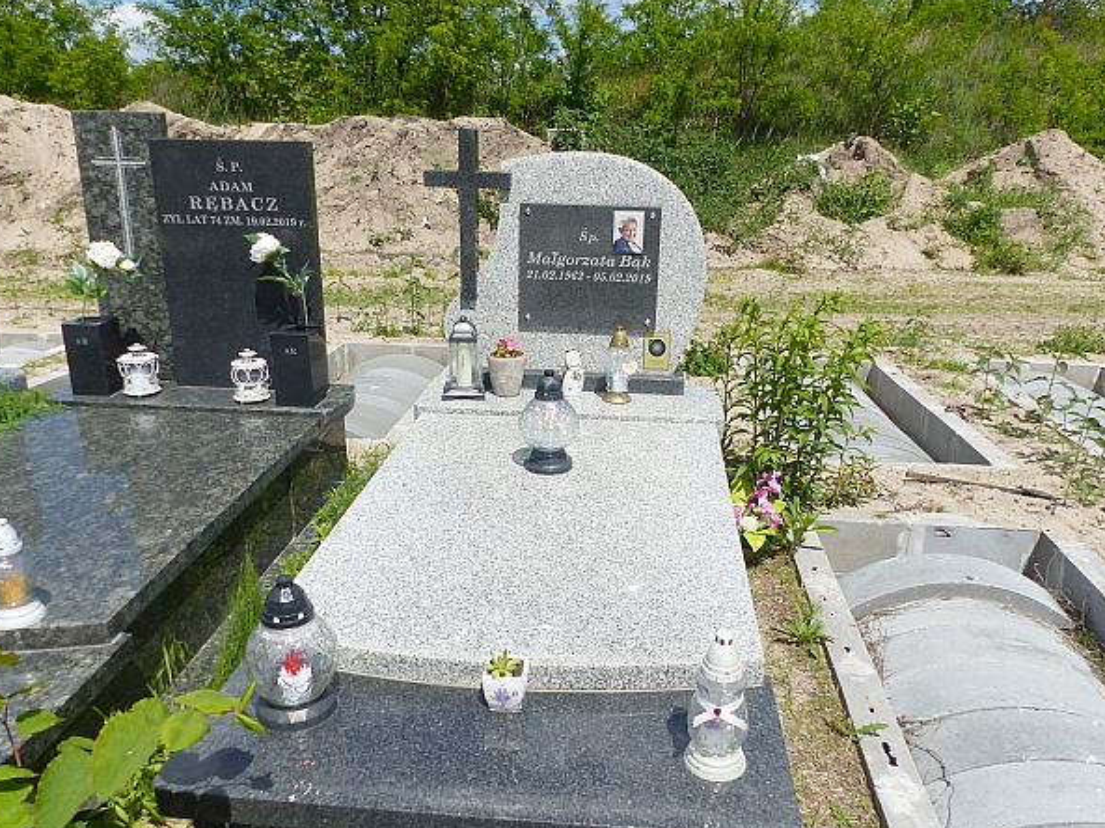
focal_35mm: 27
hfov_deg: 65.3
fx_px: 861
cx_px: 570
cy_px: 433
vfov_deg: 51.3
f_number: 4
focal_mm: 4.5
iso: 100
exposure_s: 1/1600
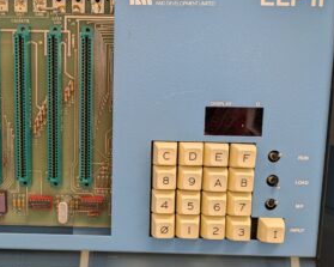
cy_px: 127
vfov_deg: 42.2
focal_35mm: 35
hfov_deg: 50.8
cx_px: 117
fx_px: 346
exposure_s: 1/40
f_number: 1.89
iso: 92
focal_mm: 5.43
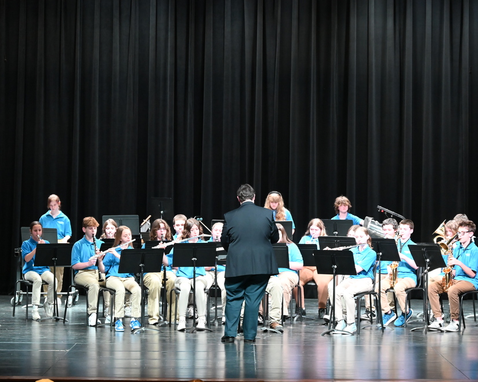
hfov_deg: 13.8
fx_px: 1980
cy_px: 197
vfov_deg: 11.0
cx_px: 296
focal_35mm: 140
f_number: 6.3
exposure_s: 1/125
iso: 7200
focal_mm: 120
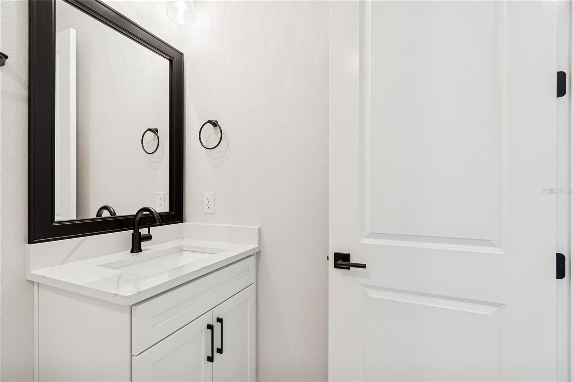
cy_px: 191
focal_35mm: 15
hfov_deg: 100.4
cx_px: 287
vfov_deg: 77.3
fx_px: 239
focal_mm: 10
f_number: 7.1
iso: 100
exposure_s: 1/3.33
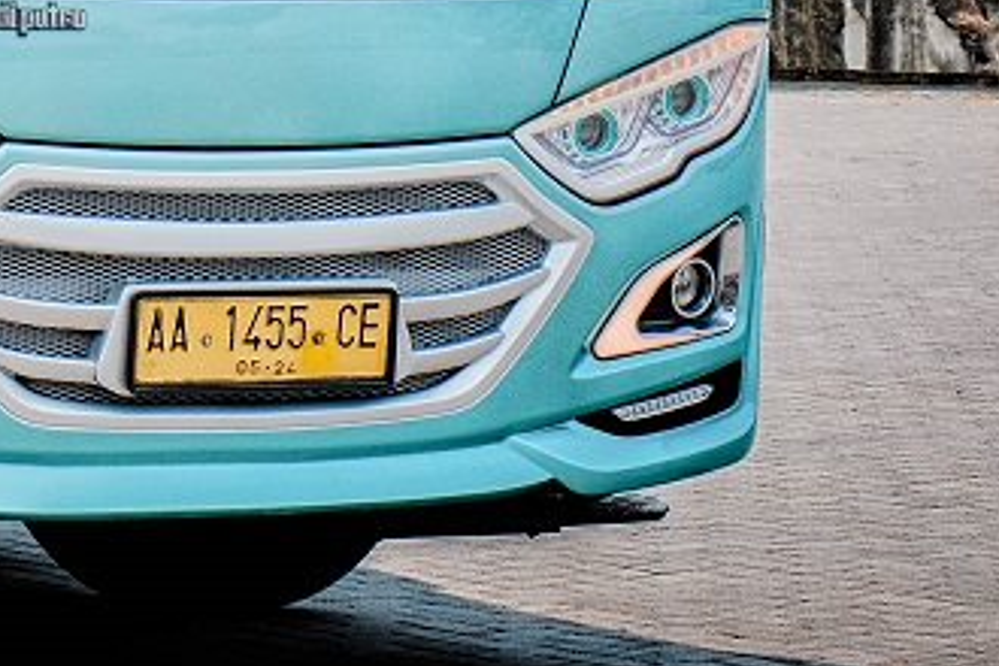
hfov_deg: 9.5
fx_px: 5883
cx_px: -448
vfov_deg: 6.4
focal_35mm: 212
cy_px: -330
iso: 320
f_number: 9
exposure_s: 1/400
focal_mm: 37.4
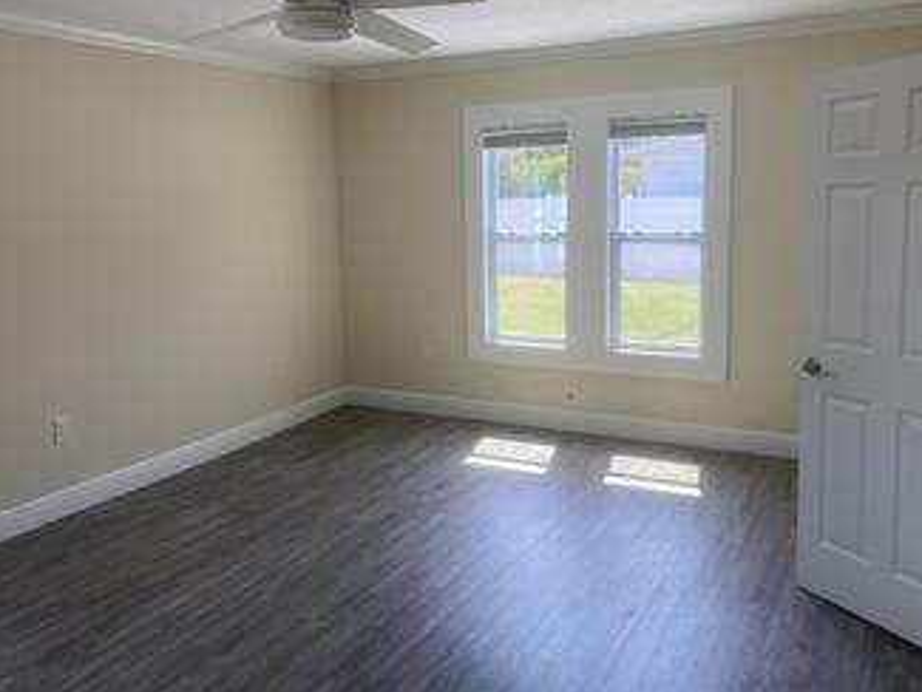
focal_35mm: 32
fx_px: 853
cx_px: 426
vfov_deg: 44.1
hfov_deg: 56.7
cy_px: 306
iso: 32
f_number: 1.8
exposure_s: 1/122
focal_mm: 4.25
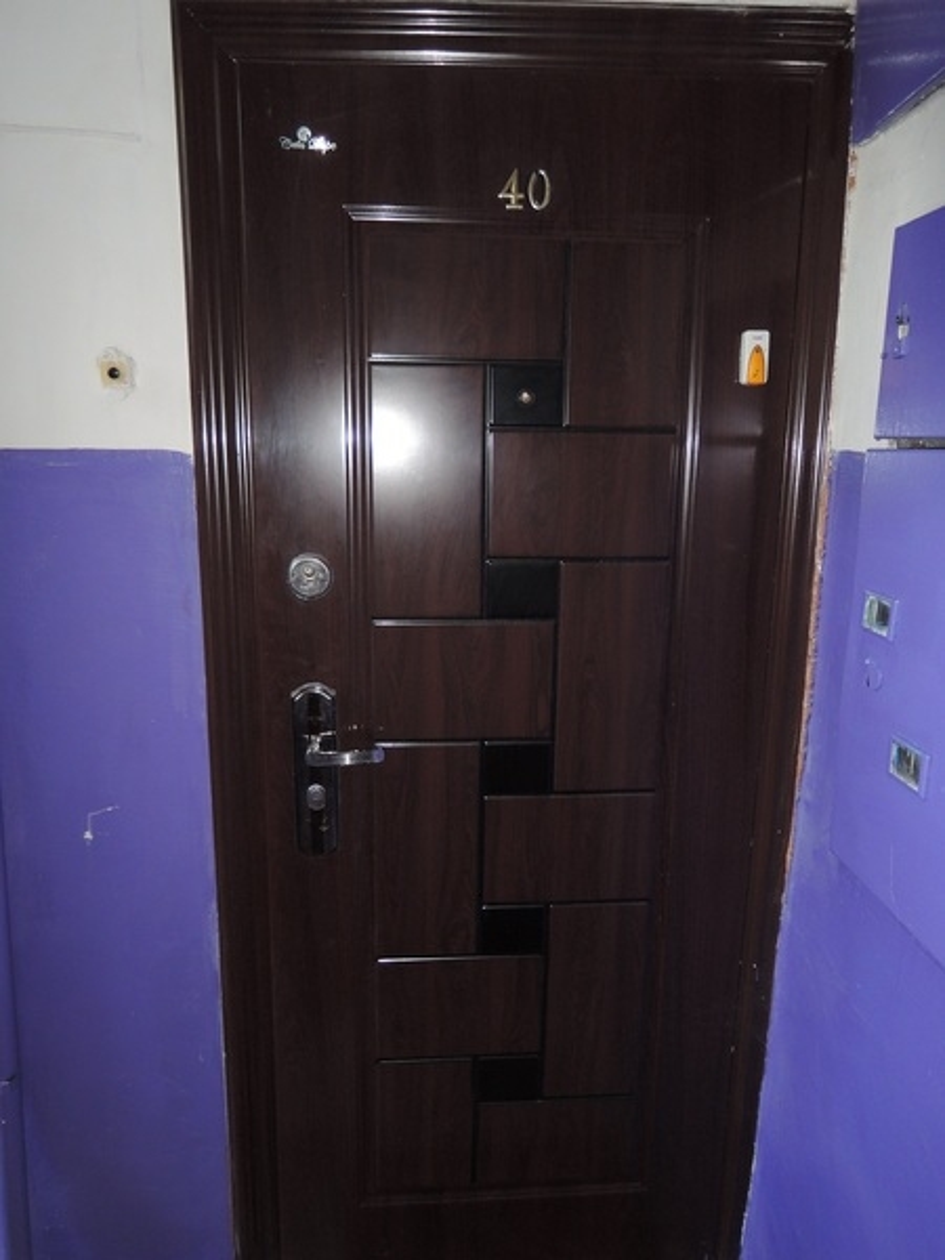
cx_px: 472
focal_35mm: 24
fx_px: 874
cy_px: 630
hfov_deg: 56.8
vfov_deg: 71.6
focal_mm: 5.1
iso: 200
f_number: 1.8
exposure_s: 1/30
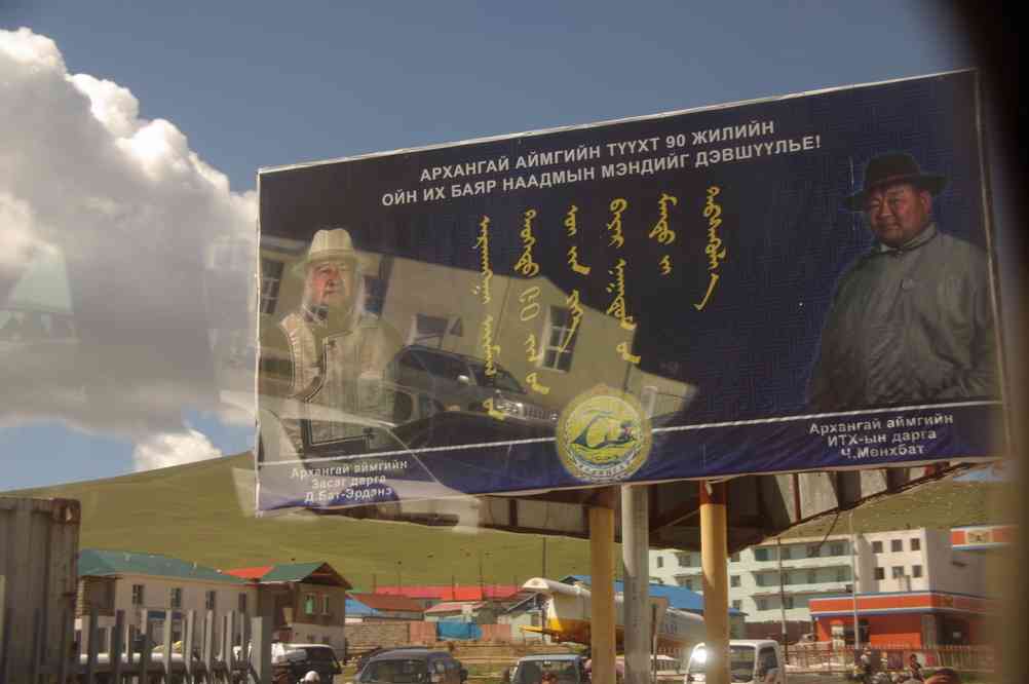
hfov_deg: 31.4
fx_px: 1828
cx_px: 514
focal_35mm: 64
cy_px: 342
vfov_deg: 21.2
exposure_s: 1/125
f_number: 6.7
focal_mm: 42.5
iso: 100
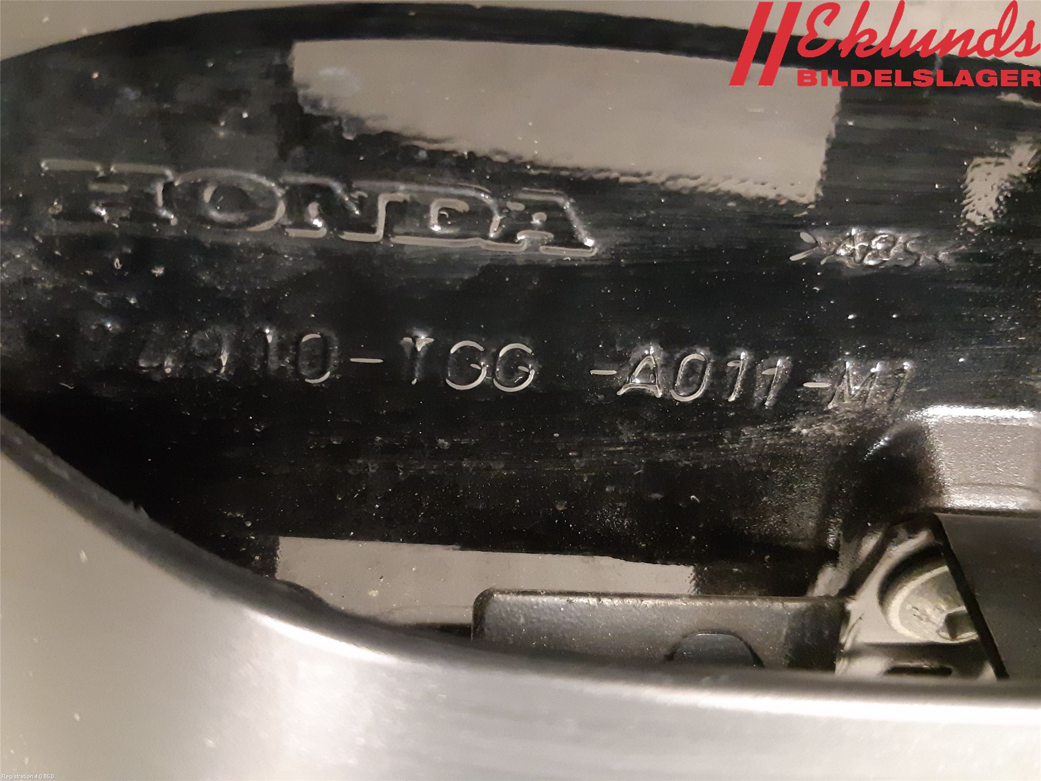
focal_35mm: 26
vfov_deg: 53.1
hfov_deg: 67.3
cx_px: 520
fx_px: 782
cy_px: 390
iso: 640
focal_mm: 3.93
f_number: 1.7
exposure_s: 1/20
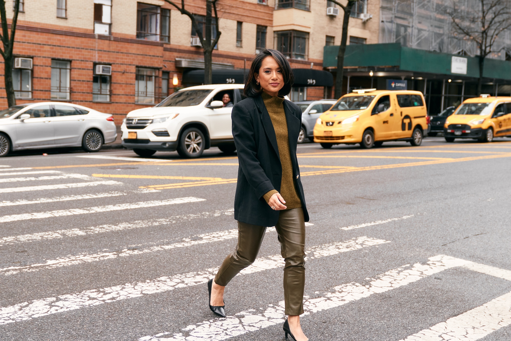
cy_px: 170
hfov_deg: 43.6
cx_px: 256
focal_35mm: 45
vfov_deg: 29.9
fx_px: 639
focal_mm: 30
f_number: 2.8
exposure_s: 1/500
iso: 800
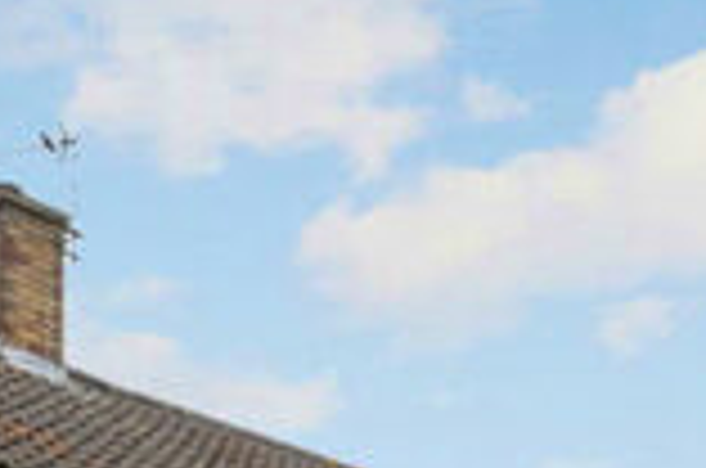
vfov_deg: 15.7
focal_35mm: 67
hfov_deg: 30.0
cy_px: 954
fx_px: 1311
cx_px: 256
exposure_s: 1/50
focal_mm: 15
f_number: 16
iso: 250
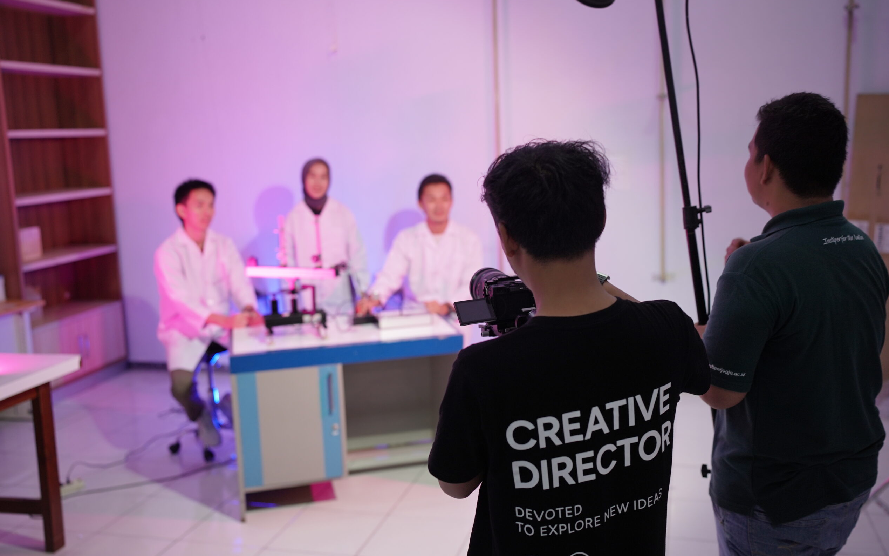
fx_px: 872
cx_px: 443
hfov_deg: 54.0
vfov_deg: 35.3
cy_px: 272
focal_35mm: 36
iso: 400
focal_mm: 35
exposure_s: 1/100
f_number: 2
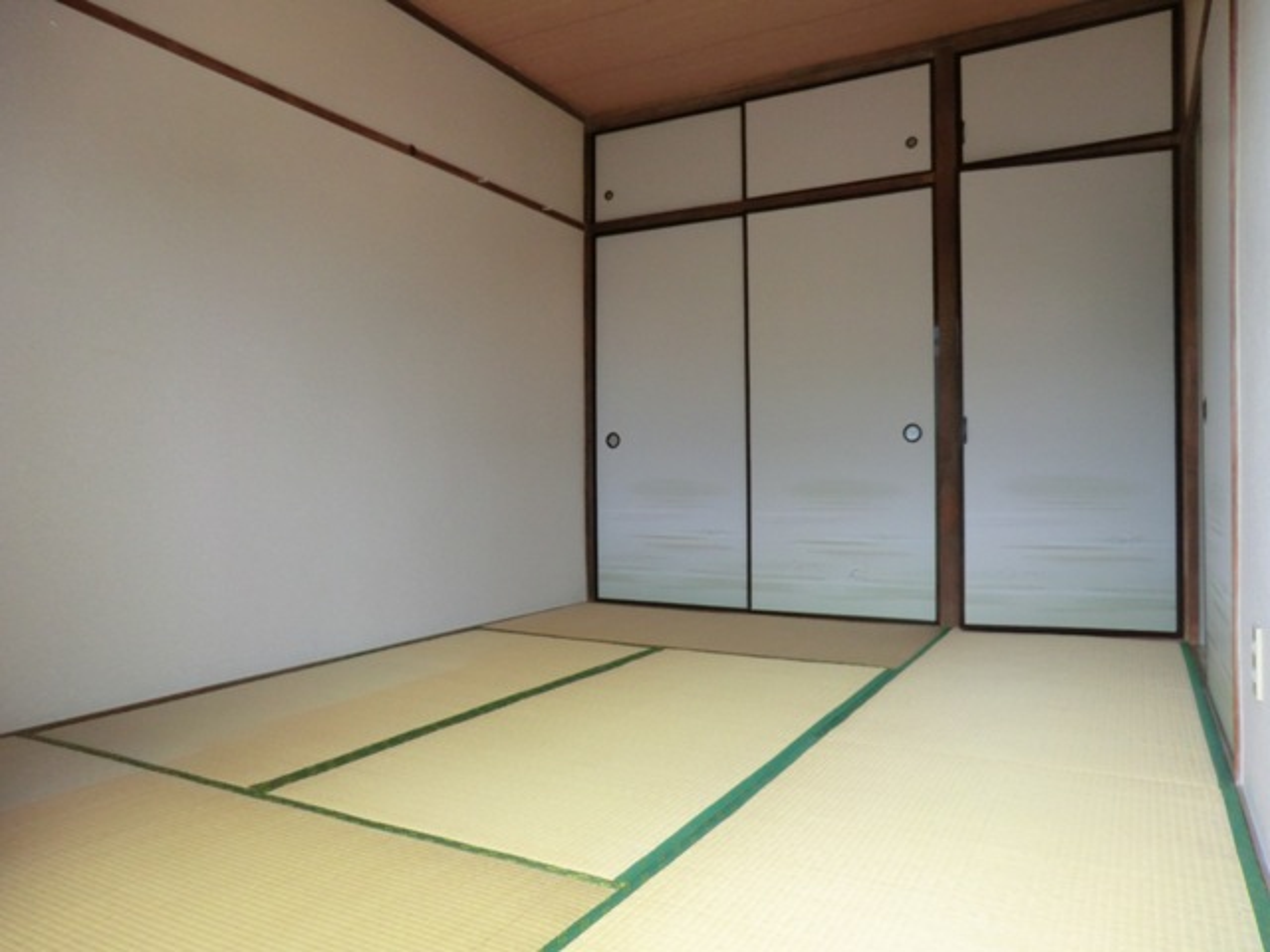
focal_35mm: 24
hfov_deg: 71.6
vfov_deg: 56.8
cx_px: 635
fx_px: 881
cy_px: 476
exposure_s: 1/60
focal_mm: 4.3
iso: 200
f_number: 3.2
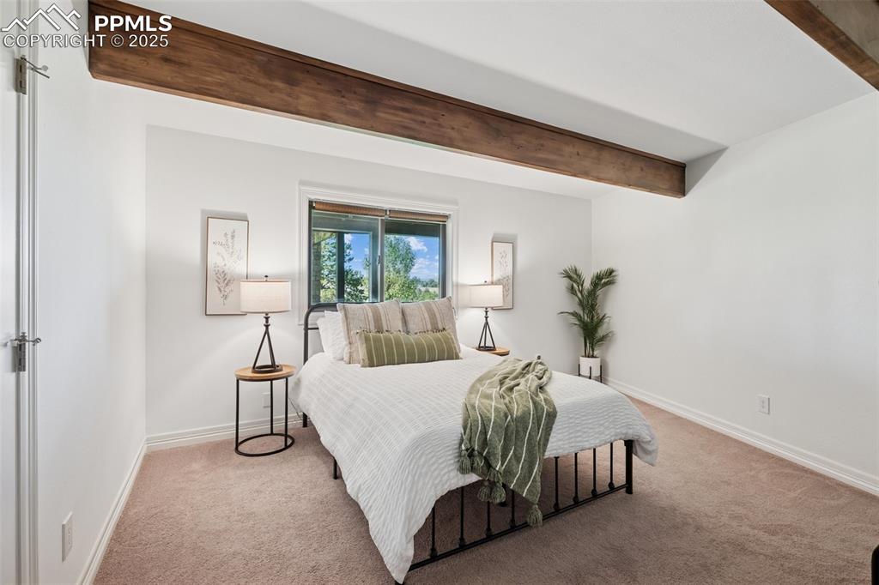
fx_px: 391
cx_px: 440
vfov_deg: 73.7
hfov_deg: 96.8
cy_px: 292
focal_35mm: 16
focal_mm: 16
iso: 100
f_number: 11
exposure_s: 1.6
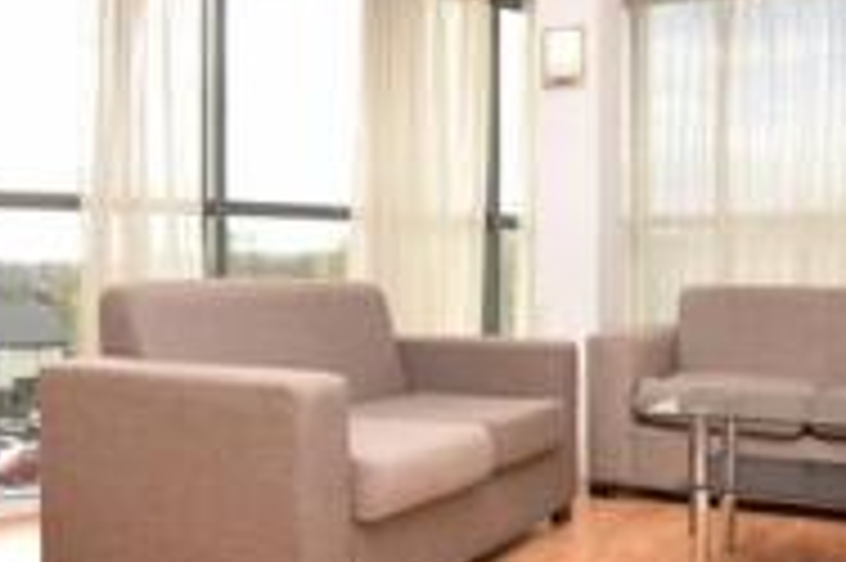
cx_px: 428
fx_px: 892
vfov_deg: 35.0
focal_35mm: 38
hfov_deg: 50.7
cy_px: 299
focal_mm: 10
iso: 220
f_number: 5.6
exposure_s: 1/125
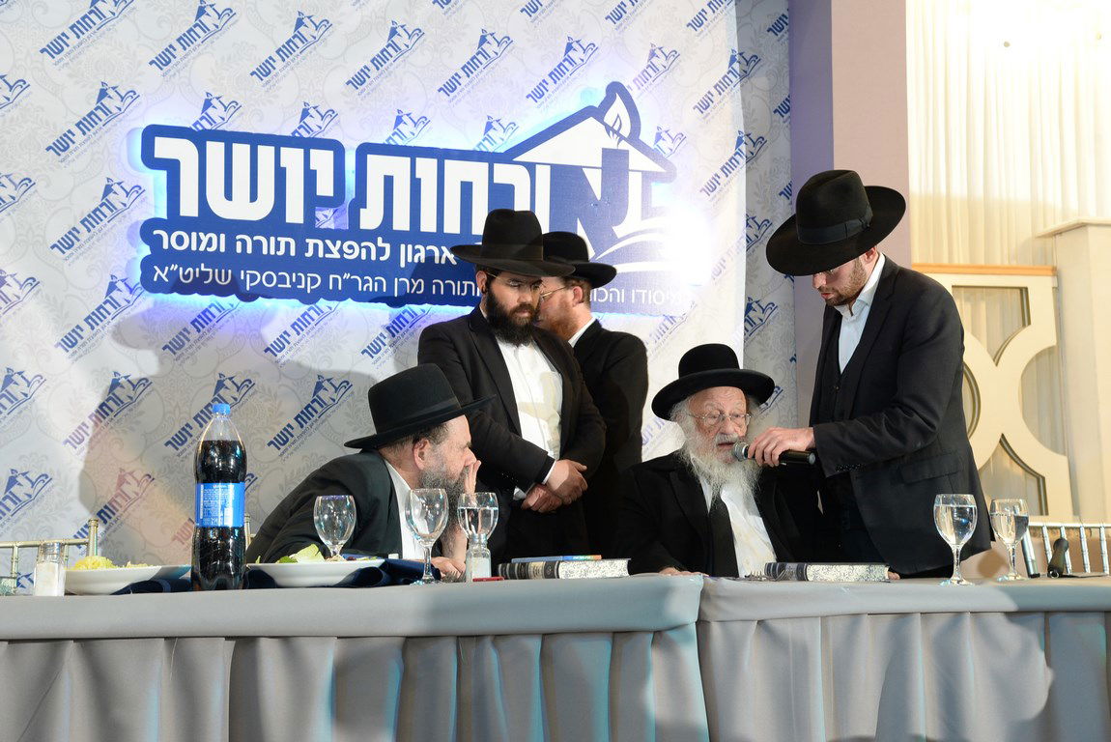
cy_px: 371
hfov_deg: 36.2
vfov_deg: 24.6
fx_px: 1698
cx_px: 556
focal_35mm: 55
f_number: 5
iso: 1250
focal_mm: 55
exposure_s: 1/80
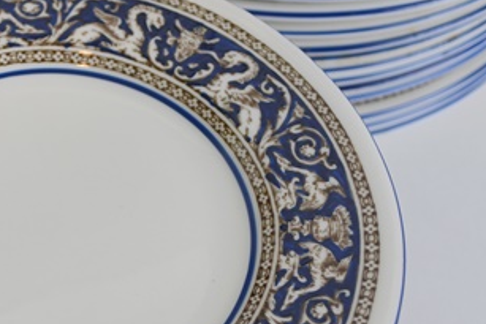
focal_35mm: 88
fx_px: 1189
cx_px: 27
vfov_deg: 15.5
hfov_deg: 22.4
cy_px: 231
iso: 400
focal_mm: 30
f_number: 5.6
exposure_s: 1/125
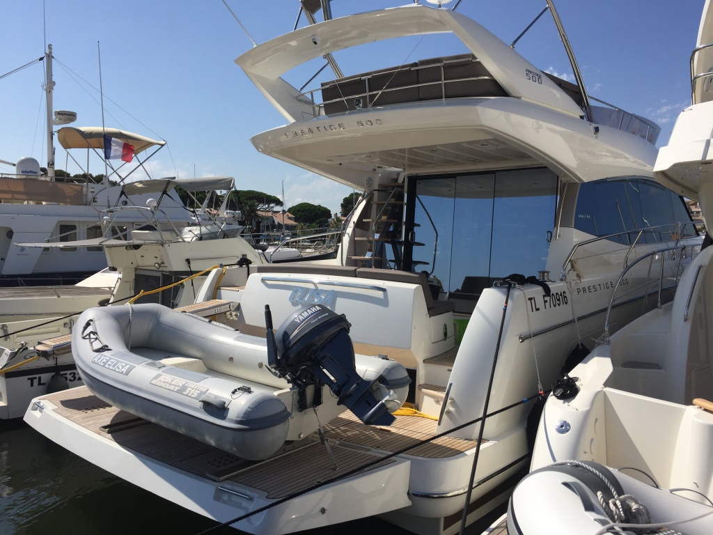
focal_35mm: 29
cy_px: 268
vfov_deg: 48.2
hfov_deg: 61.7
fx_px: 597
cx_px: 356
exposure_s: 1/3968
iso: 32
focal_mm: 4.15
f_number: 2.2
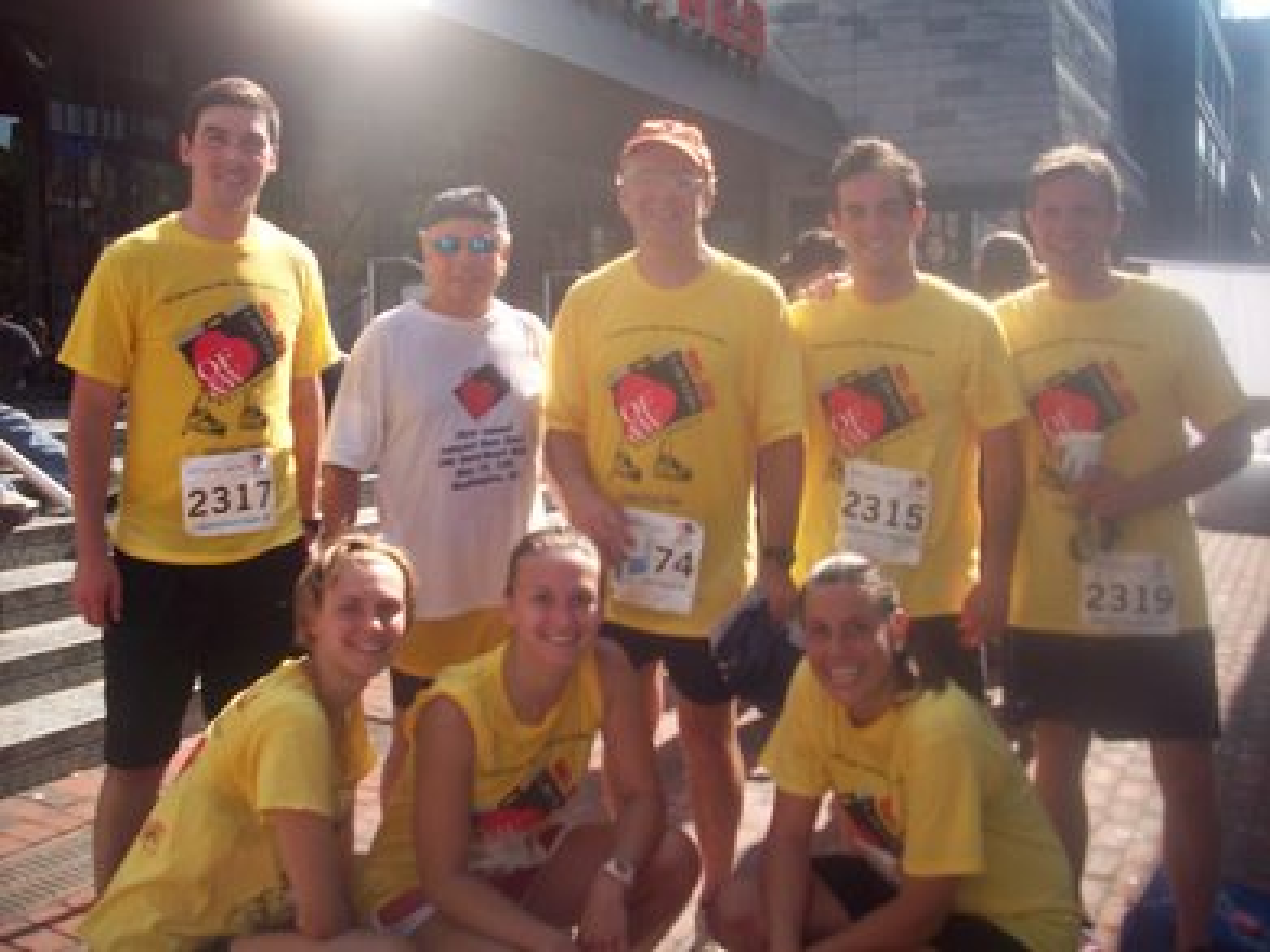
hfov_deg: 50.2
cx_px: 635
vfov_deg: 38.6
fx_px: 1357
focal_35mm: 37
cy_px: 476
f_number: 2.8
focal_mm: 6.2
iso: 80
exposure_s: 1/446
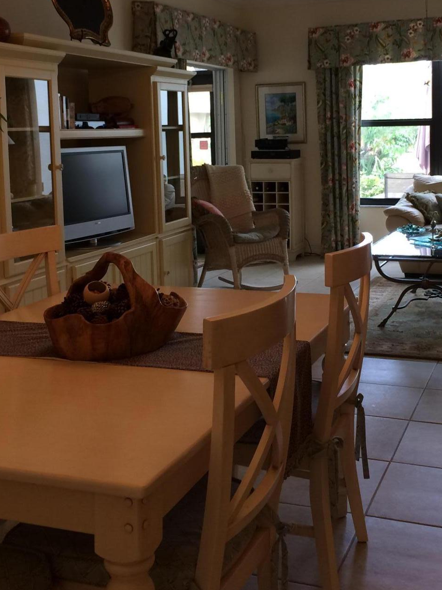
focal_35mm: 46
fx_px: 783
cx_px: 271
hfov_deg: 31.4
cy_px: 200
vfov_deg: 40.8
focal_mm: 4.15
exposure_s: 1/30
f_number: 2.2
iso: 50
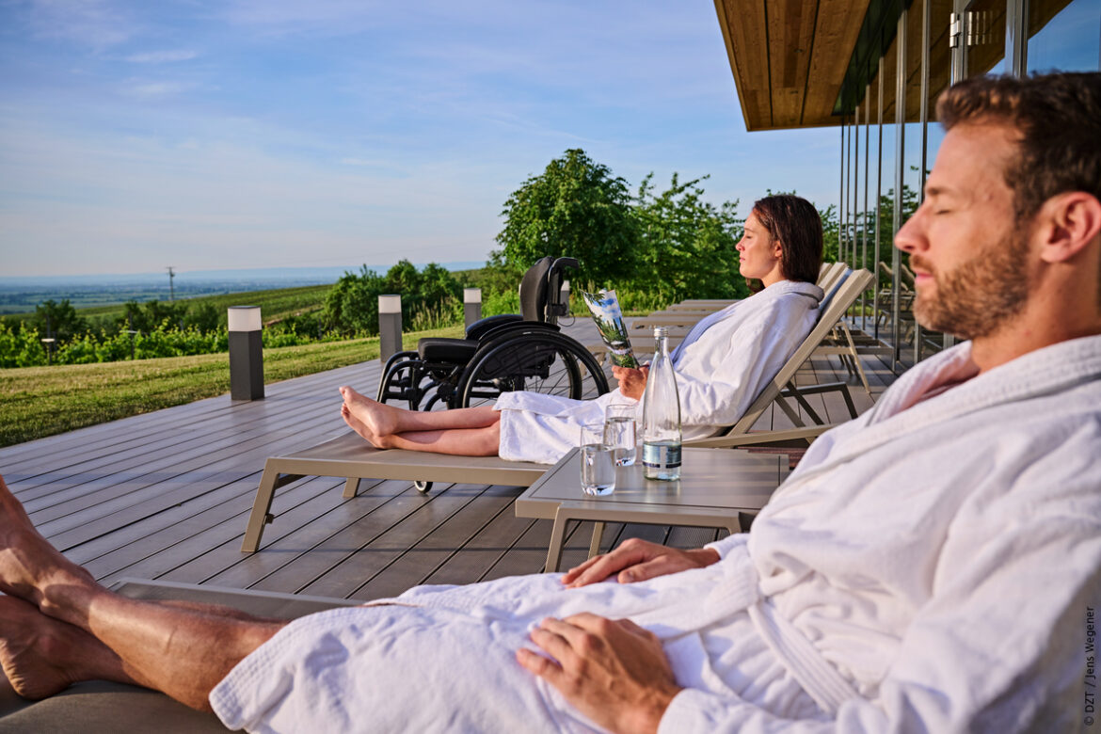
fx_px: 887
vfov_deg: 45.0
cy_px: 367
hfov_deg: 63.7
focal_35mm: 29
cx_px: 550
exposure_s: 1/1000
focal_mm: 29
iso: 200
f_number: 4.5
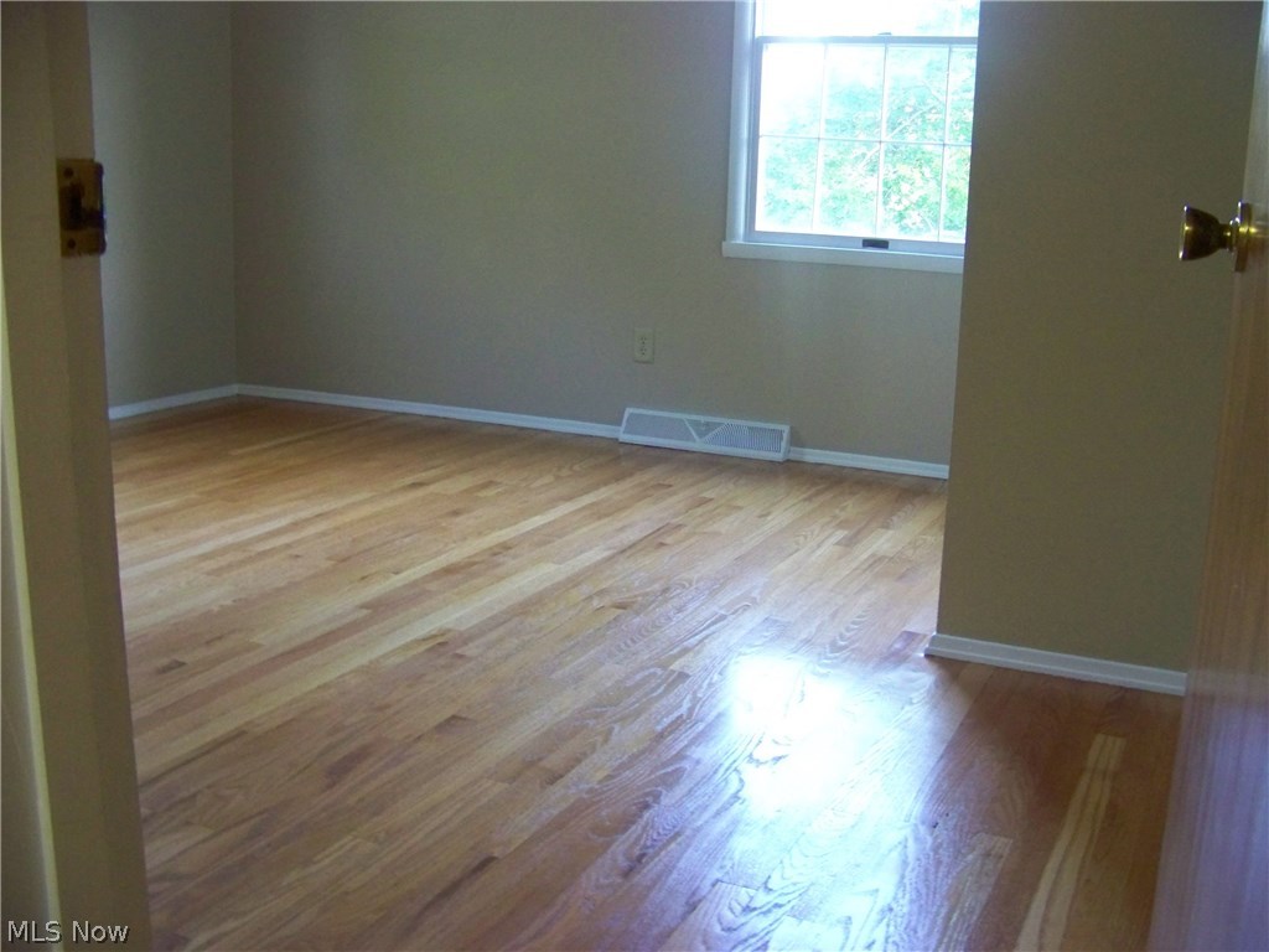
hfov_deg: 51.4
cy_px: 476
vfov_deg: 39.7
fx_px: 1320
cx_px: 634
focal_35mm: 36
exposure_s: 1/20
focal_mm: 5.85
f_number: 2.8
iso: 400
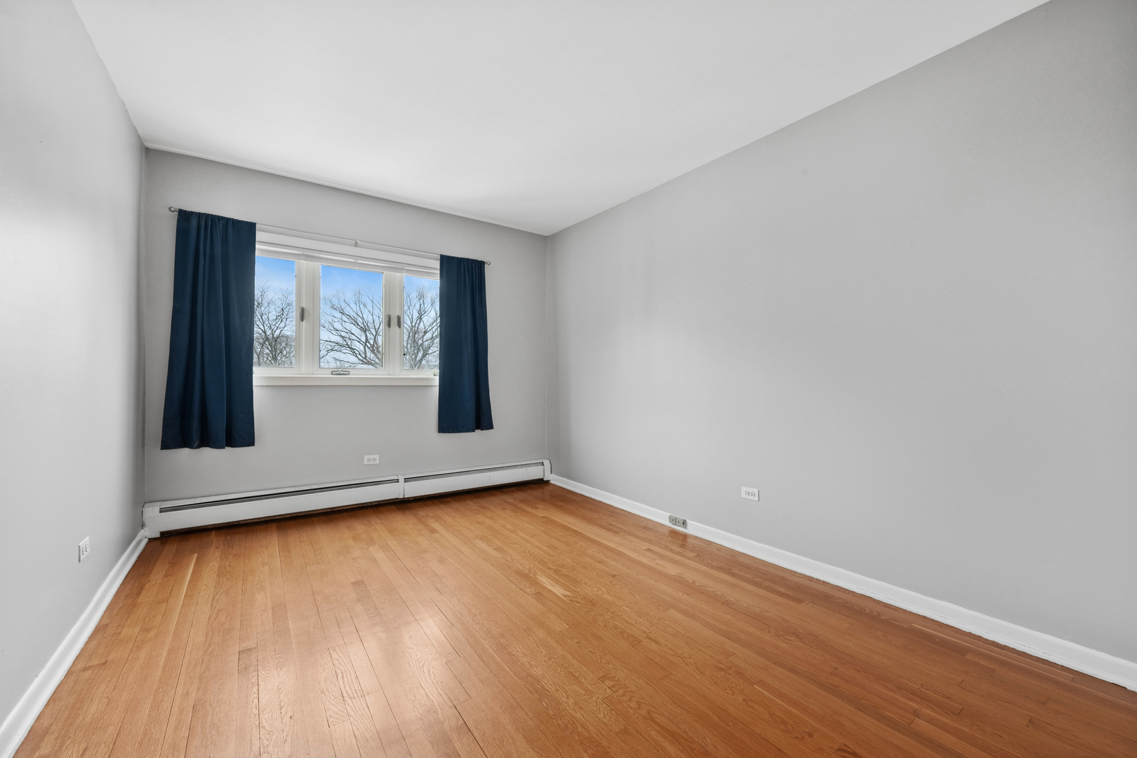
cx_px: 568
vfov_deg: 81.2
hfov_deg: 104.3
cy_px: 379
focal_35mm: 14
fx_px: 442
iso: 400
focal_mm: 14
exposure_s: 1/8
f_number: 11
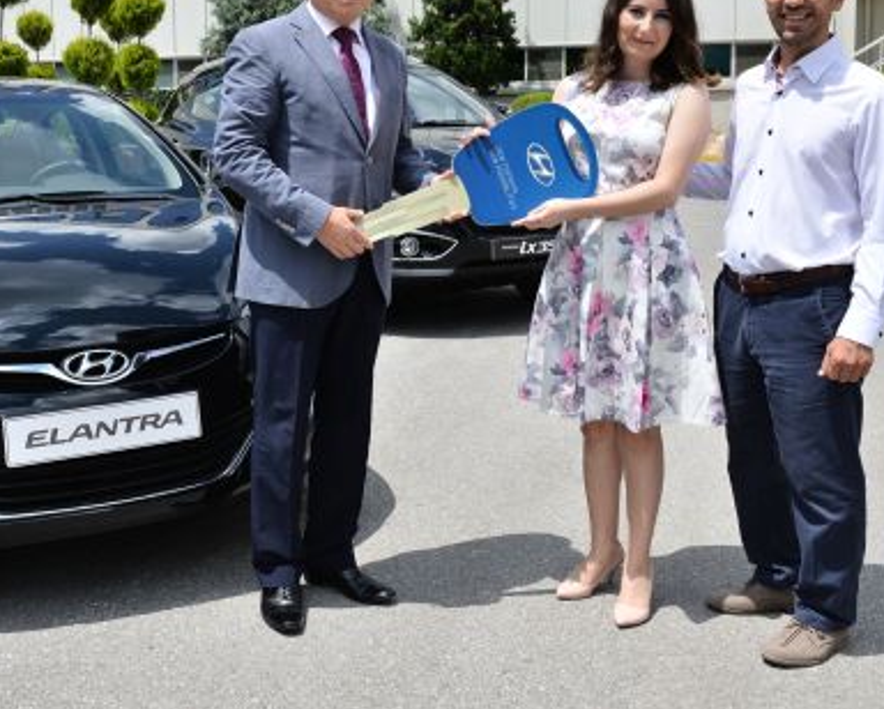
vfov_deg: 32.4
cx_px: 318
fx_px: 1205
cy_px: 213
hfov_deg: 39.9
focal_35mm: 46
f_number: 11
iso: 200
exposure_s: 1/320
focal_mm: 29
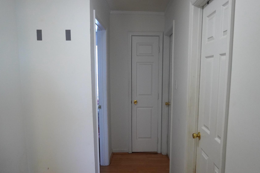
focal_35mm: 29
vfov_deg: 44.9
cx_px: 139
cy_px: 97
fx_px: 209
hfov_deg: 63.6
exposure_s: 1/160
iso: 2000
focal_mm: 16
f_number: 3.5
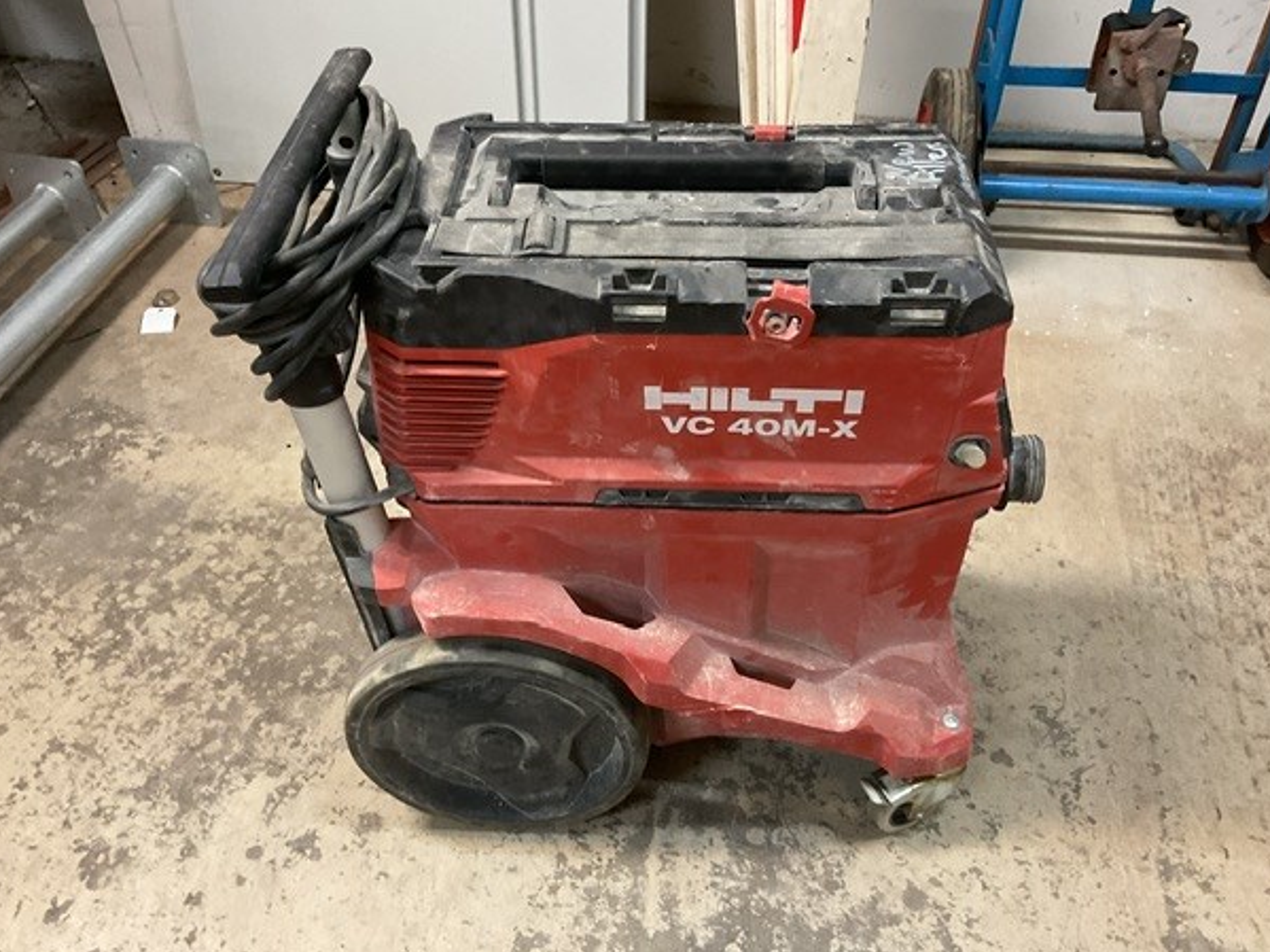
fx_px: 1137
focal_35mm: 31
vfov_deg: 45.4
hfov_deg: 58.4
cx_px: 653
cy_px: 454
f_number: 1.8
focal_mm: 3
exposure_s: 1/50
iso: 250
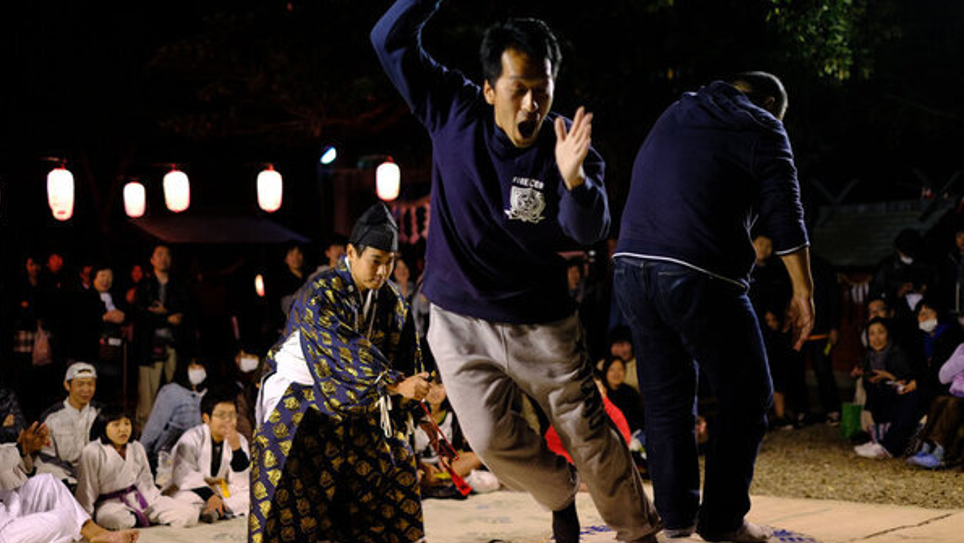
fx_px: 1432
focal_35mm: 56
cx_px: 481
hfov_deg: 37.2
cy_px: 305
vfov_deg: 21.5
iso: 1250
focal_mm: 35
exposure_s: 1/640
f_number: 1.4
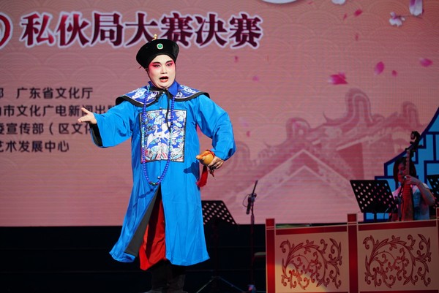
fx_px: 1464
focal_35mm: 120
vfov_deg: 11.4
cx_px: 220
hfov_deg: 17.0
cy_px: 146
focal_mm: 80
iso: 200
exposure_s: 1/125
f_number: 4
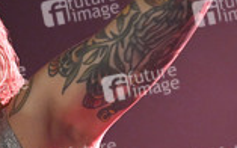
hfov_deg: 6.8
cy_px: 47
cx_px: -51
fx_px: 1982
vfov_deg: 4.3
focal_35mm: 307
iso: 6400
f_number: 2.8
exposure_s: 1/400
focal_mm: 105
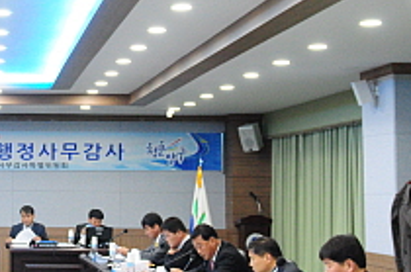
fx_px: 1059
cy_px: 94
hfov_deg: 20.7
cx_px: -65
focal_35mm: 93
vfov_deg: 14.6
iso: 2000
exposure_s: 1/80
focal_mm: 26
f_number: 4.5
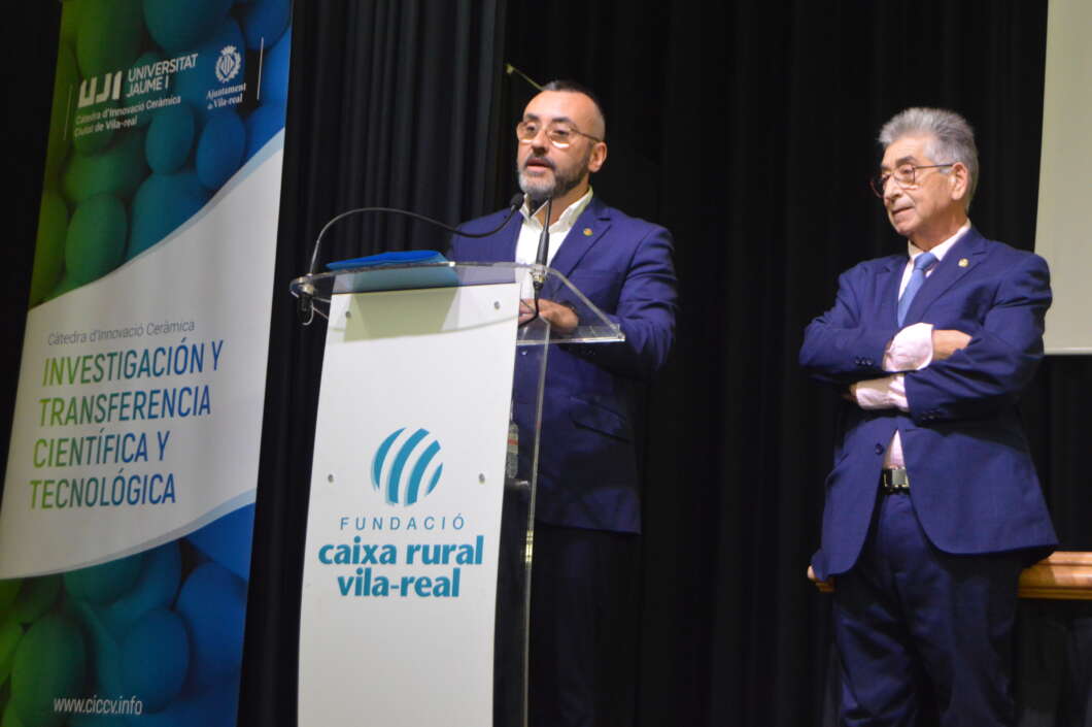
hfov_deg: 28.1
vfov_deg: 18.9
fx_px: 2182
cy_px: 364
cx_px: 546
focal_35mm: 72
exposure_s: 1/60
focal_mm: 48
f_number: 5.3
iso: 2200
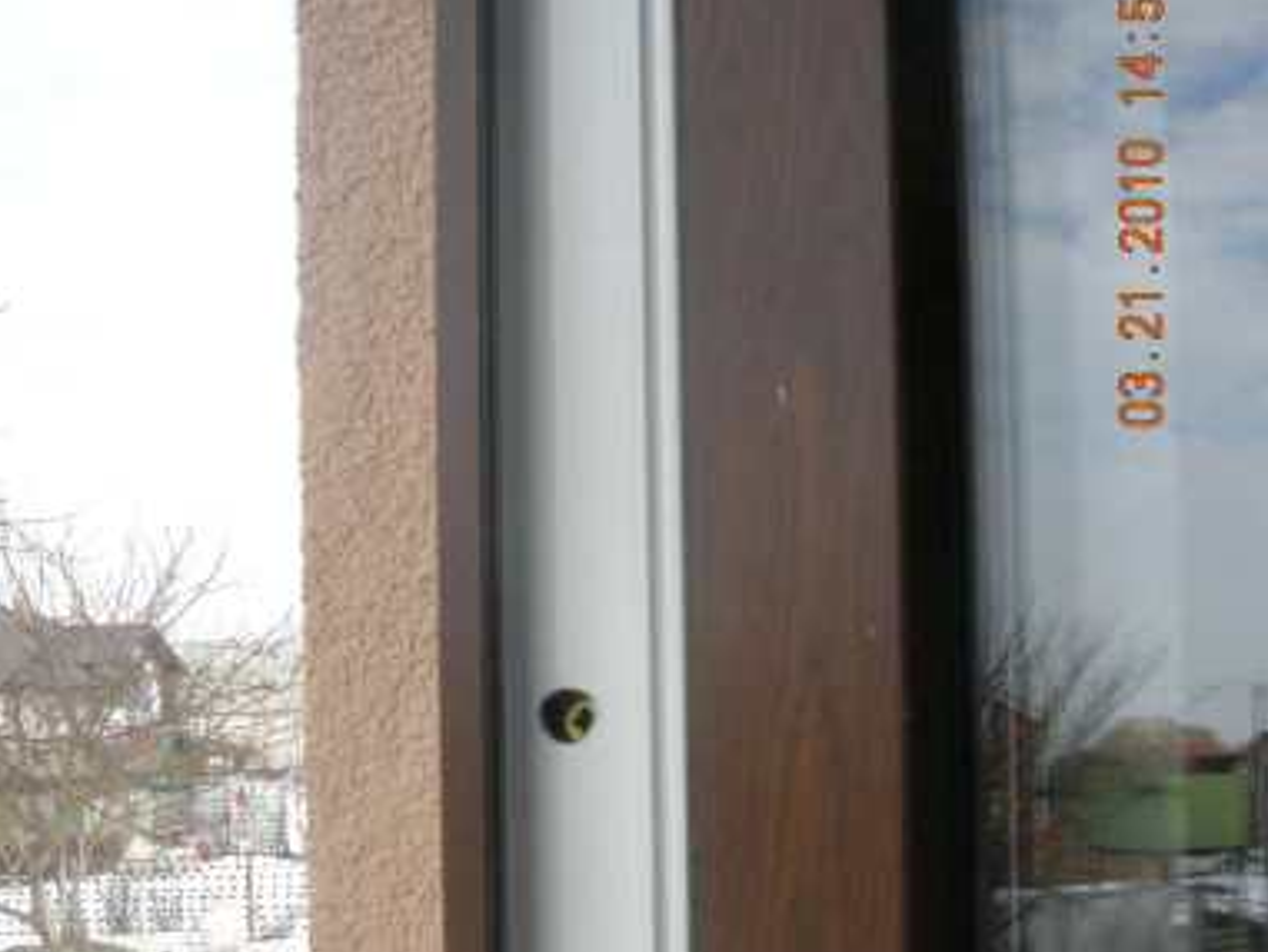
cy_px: 739
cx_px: 636
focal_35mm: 47
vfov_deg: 30.3
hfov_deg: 40.4
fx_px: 1722
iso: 76
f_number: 7.6
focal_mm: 7.5
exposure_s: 1/59.3
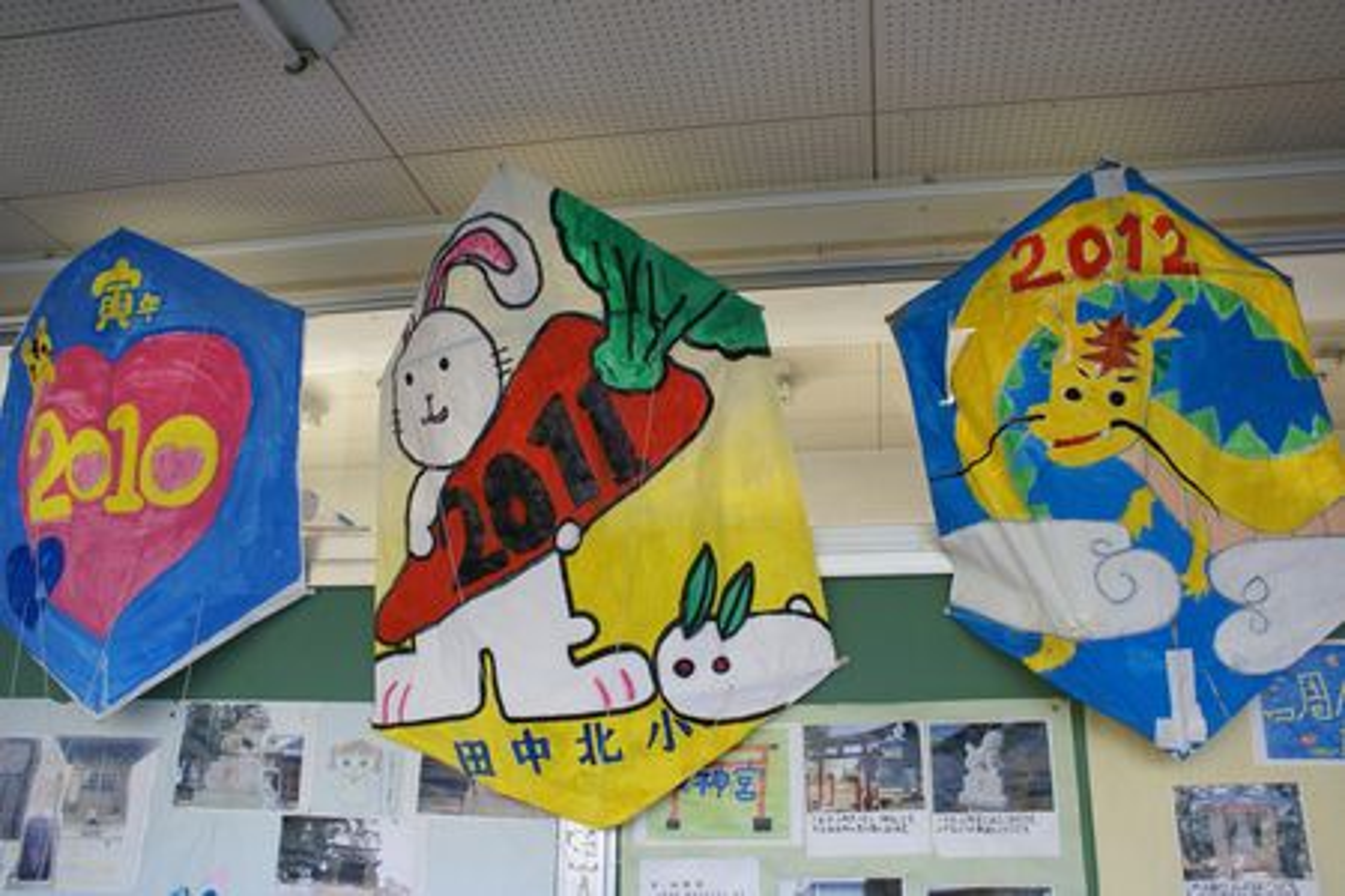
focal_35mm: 30
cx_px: 672
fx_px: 1121
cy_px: 448
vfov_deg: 43.6
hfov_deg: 61.9
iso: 400
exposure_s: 1/30
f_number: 4
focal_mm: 20
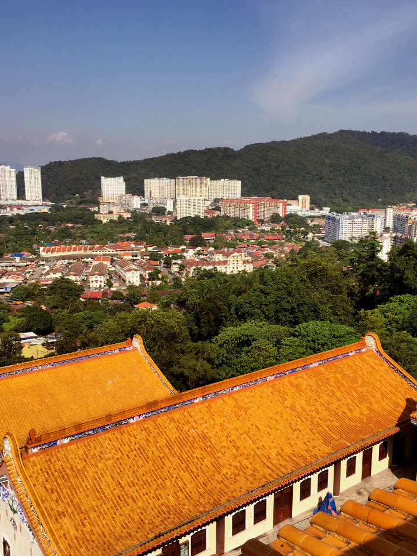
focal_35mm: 36
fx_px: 578
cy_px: 298
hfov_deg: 39.6
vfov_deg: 51.3
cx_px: 206
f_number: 2.2
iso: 25
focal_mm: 4.15
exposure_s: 1/2079
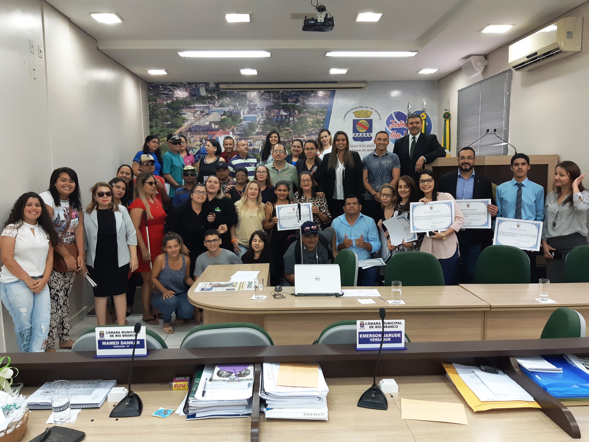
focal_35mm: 26
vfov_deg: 53.1
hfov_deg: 67.3
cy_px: 221
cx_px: 294
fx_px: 442
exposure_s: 1/60
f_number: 1.7
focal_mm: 3.93
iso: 125
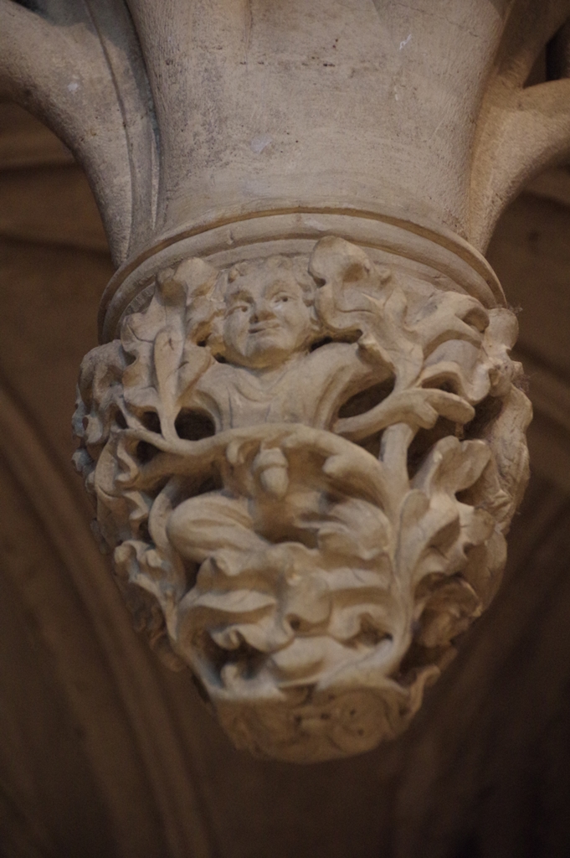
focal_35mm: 240
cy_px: 429
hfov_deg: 5.7
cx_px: 285
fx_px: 5709
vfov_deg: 8.6
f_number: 6.3
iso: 3200
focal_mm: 160
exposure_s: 1/40
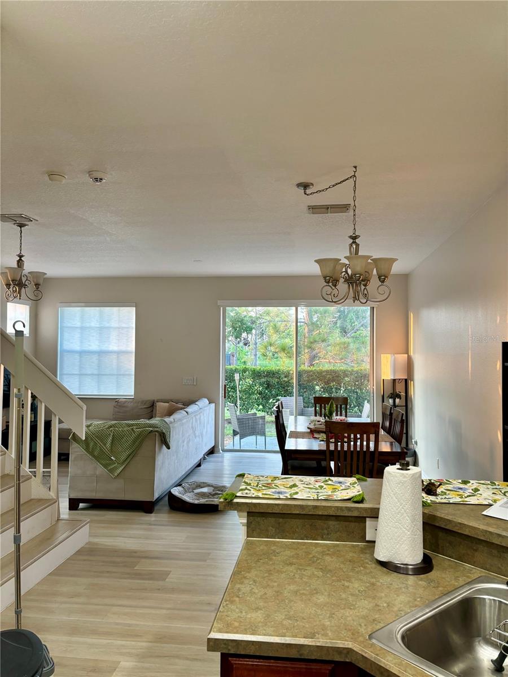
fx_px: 509
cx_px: 254
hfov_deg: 53.1
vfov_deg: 67.3
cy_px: 338
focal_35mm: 26
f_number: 1.6
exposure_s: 1/60
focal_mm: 5.96
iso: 125
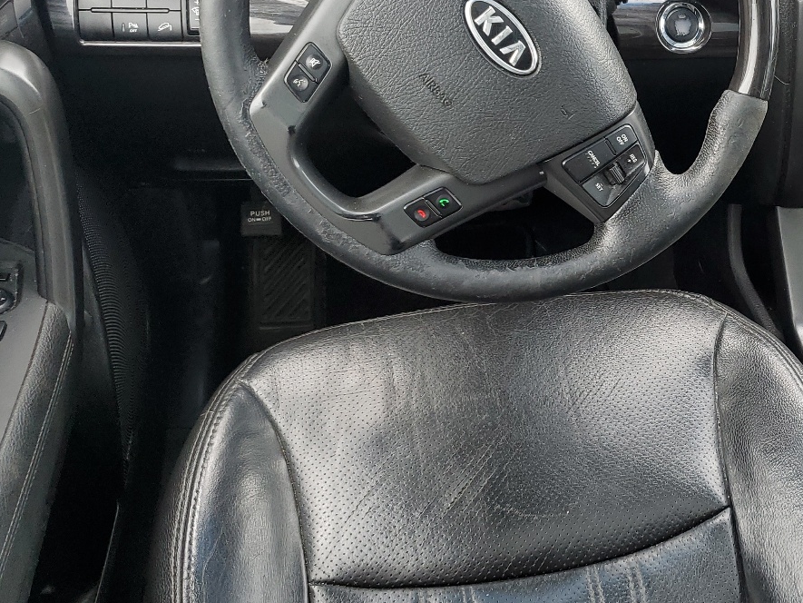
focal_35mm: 47
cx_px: 696
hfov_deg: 38.2
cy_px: 205
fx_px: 1090
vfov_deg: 30.7
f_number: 1.5
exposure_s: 1/123
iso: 50
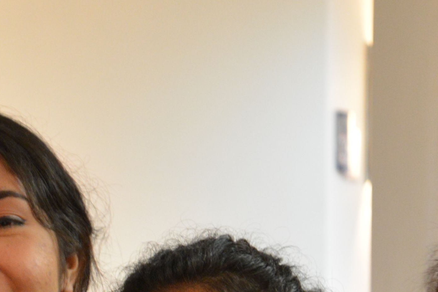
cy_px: 505
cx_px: -115
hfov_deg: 9.8
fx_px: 2518
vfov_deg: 6.5
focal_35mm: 207
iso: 1600
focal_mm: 48
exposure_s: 1/20
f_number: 4.2
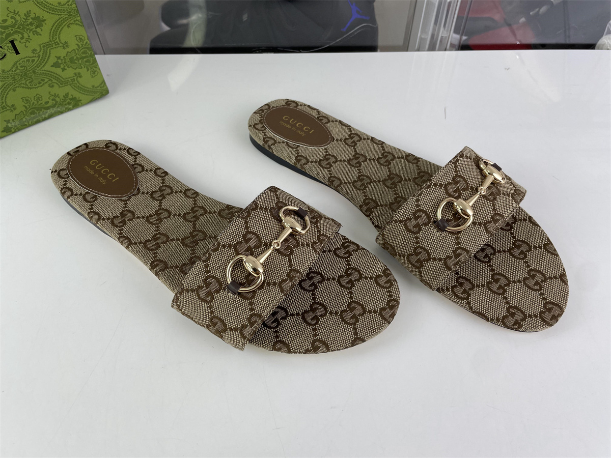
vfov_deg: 53.1
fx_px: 459
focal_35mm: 26
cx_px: 306
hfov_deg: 67.3
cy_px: 229
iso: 32
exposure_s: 1/202
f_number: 1.6
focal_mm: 4.2
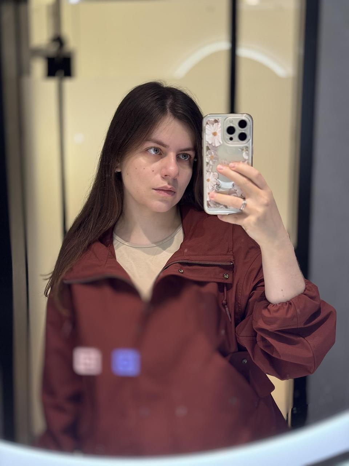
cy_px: 233
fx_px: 645
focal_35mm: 48
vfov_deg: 39.7
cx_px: 174
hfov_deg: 30.3
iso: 160
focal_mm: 6.76
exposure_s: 1/50
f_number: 1.78
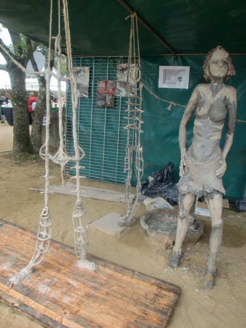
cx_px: 123
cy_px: 164
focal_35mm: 26
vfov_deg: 67.3
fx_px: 246
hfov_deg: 53.1
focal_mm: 4.65
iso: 64
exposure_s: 1/100
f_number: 2.6
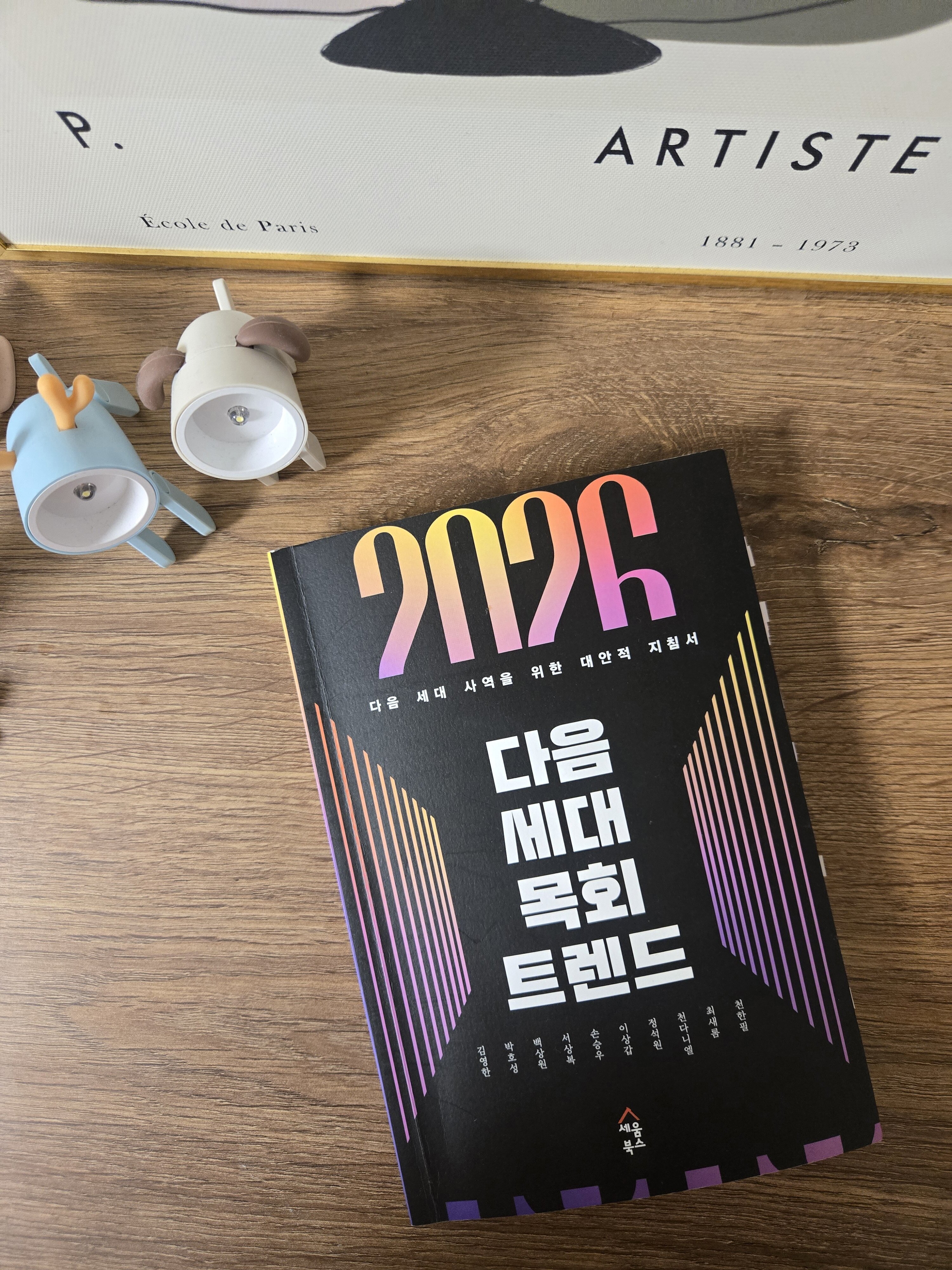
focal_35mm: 23
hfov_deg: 58.9
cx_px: 476
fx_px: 843
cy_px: 635
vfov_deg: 73.9
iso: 640
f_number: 1.8
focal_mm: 5.4
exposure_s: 1/120
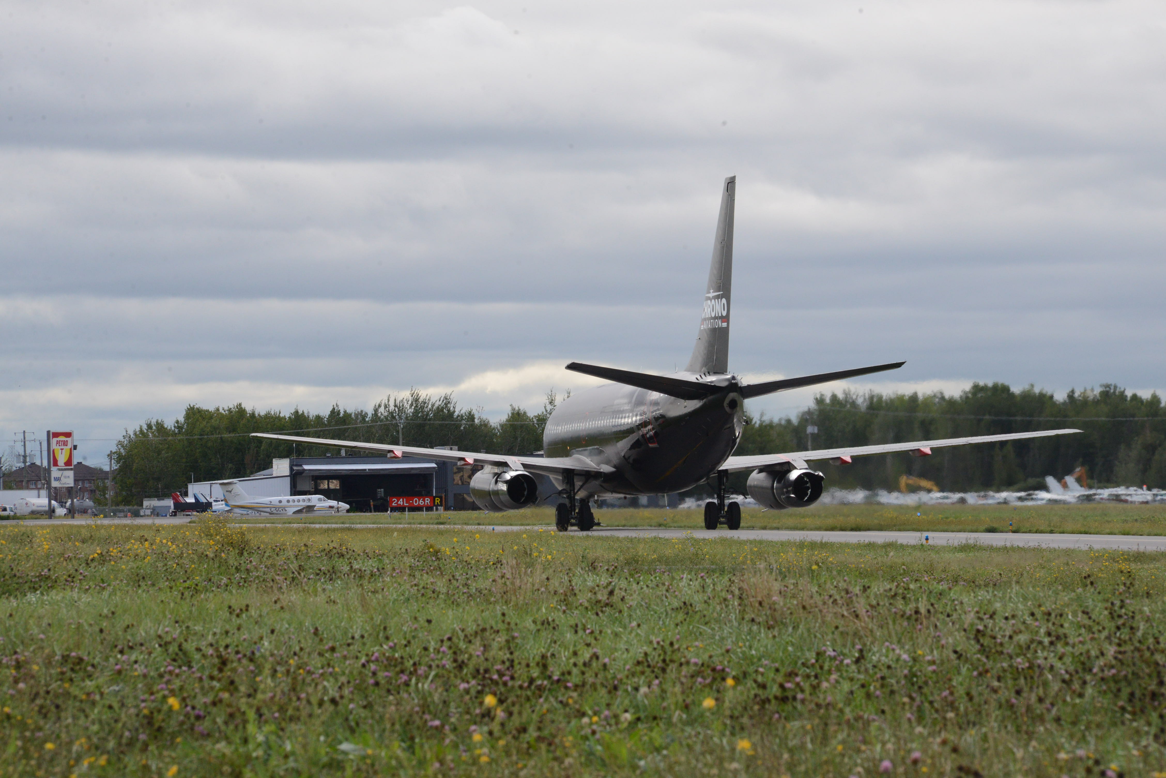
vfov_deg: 6.9
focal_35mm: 200
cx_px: 583
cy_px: 389
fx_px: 6477
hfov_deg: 10.3
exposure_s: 1/800
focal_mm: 200
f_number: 20
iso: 2000
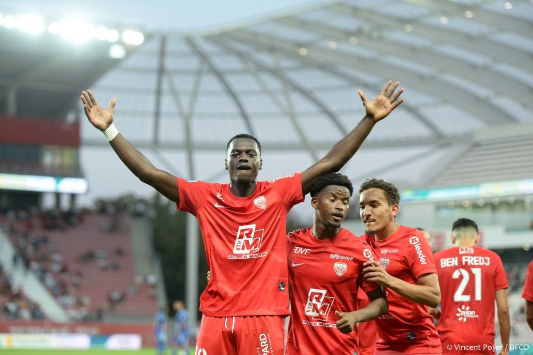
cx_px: 266
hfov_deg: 16.8
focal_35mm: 122
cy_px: 178
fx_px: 1806
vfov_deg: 11.2
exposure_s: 1/640
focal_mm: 122
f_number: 2.8
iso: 1600
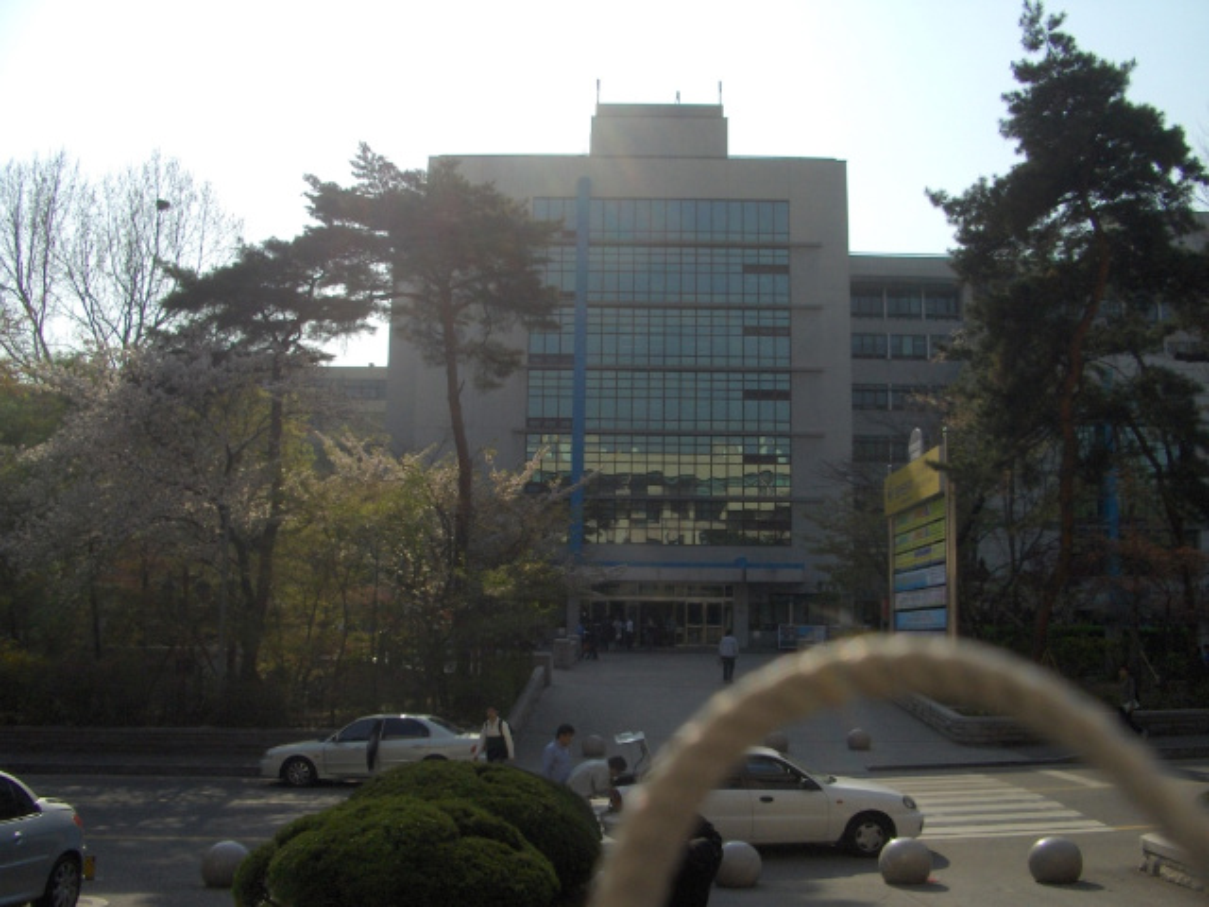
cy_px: 454
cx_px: 604
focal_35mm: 35
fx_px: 1222
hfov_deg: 52.6
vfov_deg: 40.7
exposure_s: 1/1190
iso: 100
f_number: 4.3
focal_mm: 5.8
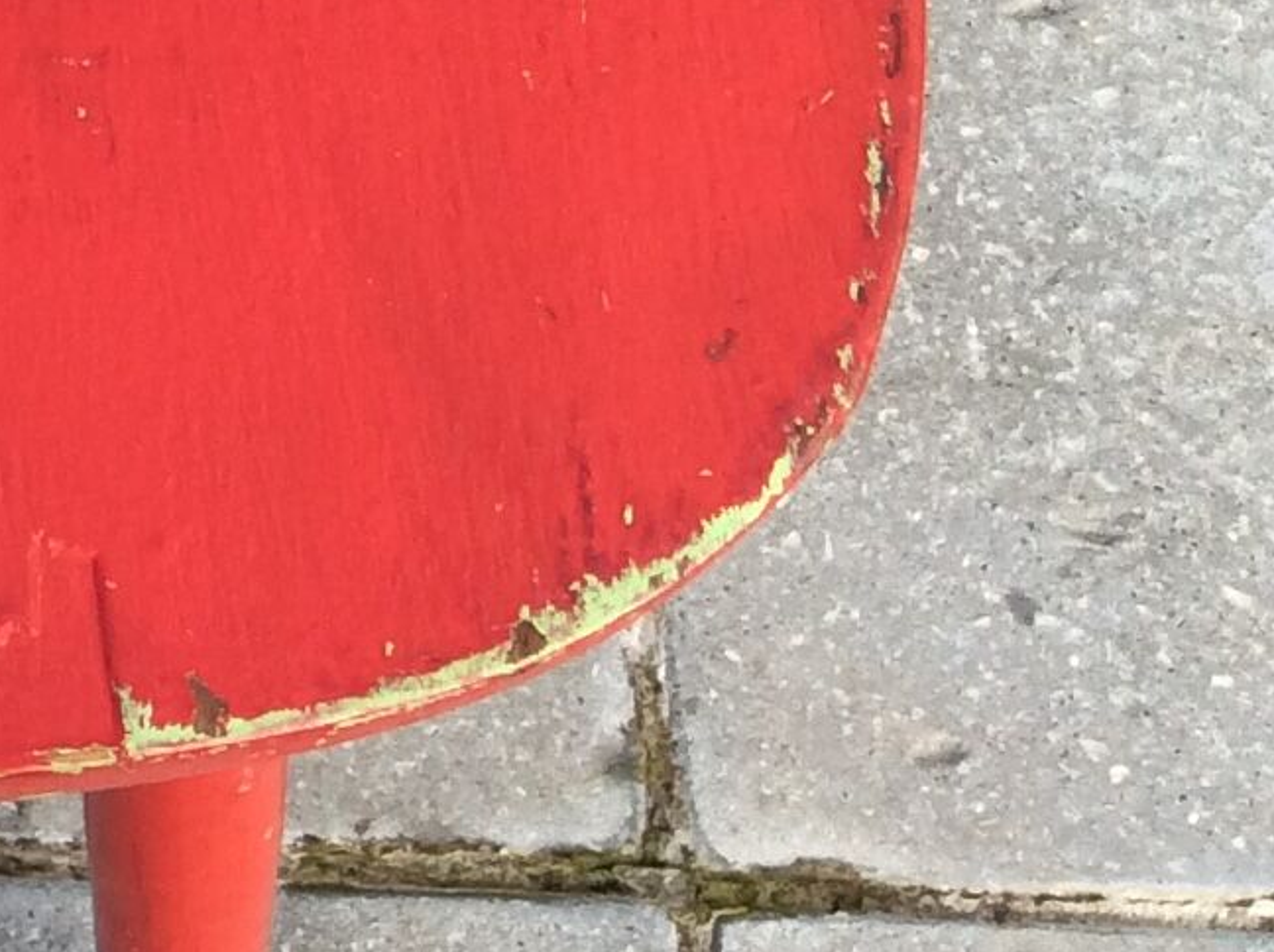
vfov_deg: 11.0
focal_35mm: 128
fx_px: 4704
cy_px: -566
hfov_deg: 13.8
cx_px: -987
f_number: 2.4
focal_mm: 3.3
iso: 32
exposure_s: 1/253
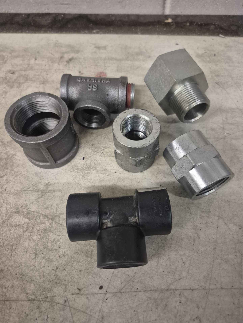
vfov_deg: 73.9
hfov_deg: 58.9
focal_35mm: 23
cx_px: 122
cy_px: 162
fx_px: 215
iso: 1000
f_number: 1.8
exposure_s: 1/60
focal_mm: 5.4
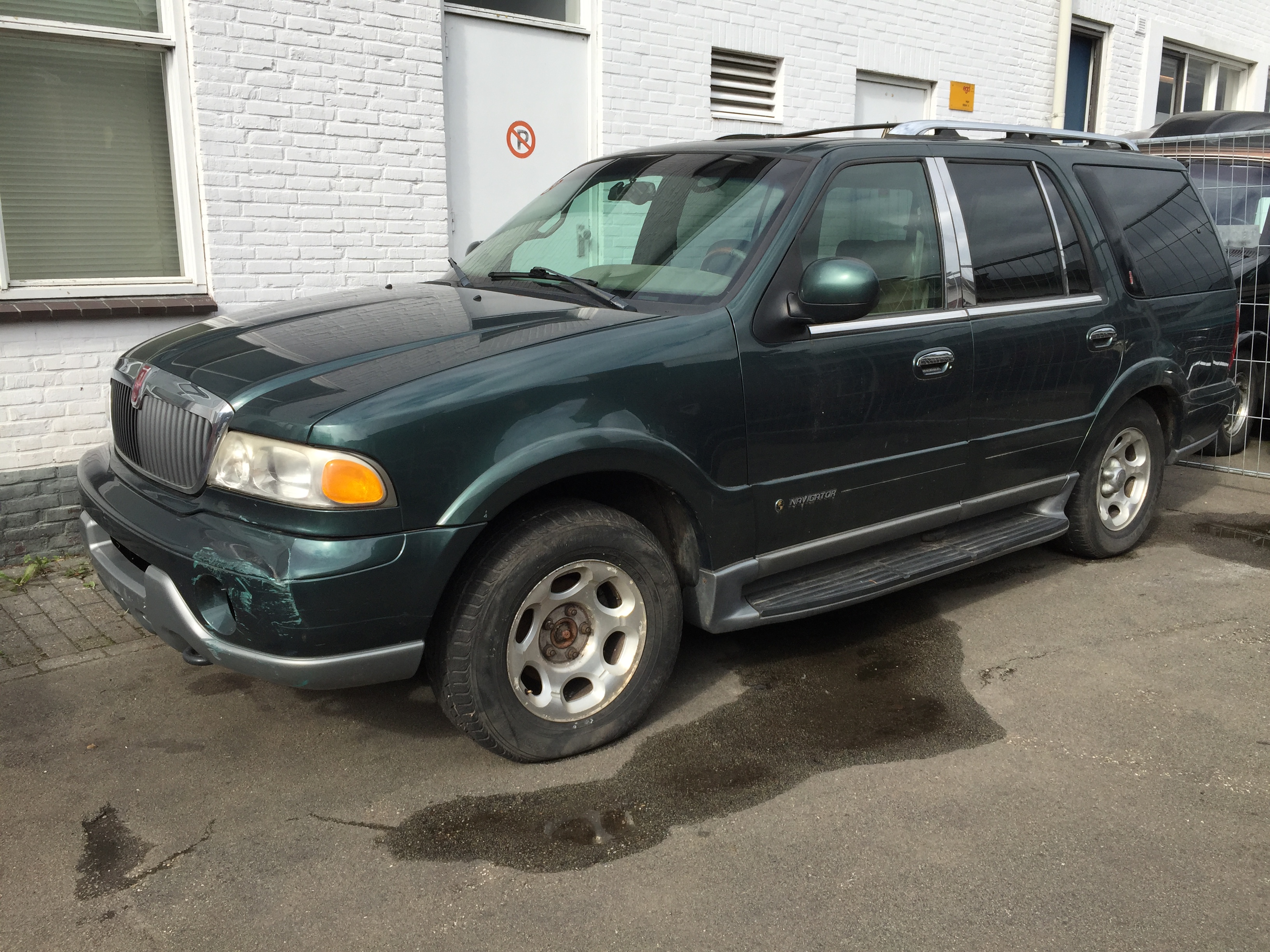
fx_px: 1064
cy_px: 476
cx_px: 635
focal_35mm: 29
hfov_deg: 61.7
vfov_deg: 48.2
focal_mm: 4.15
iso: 32
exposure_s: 1/1276
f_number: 2.2
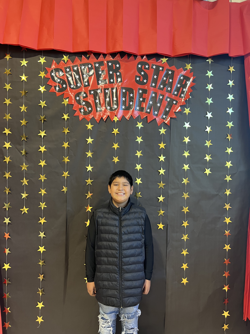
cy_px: 167
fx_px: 250
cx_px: 125
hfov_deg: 53.1
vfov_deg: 67.3
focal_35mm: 26
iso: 125
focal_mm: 5.7
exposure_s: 1/92
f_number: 1.5
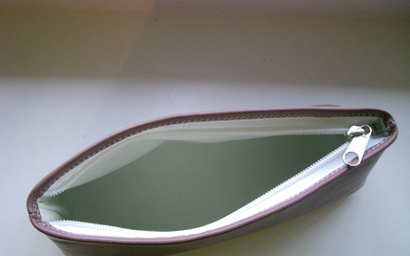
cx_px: 204
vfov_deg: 31.2
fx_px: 458
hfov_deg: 48.2
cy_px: 151
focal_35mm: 41
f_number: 2.7
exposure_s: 1/40
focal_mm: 6.2
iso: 400
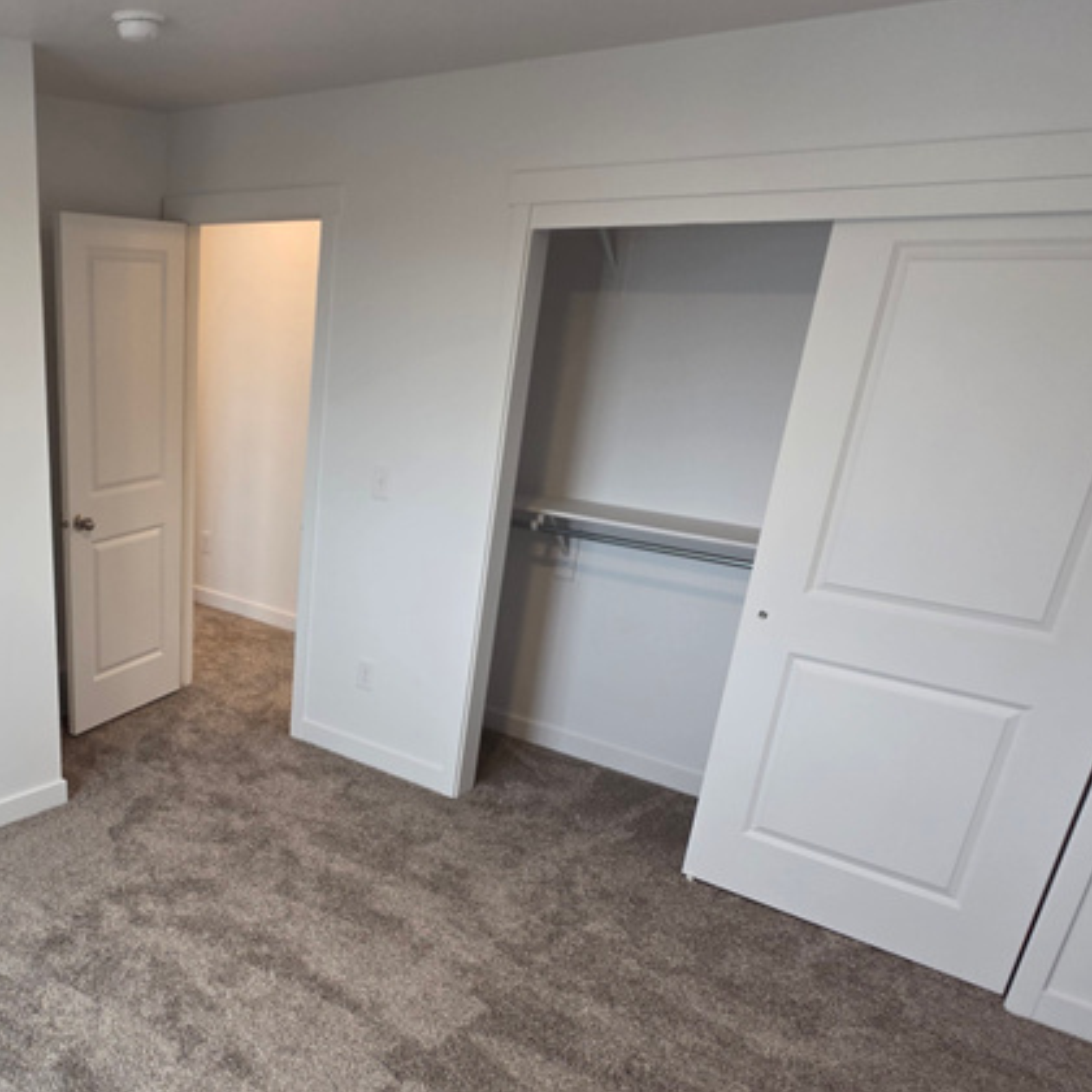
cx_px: 187
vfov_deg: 55.6
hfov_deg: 52.8
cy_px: 759
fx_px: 999
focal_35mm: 28
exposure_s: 1/120
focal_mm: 2.2
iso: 160
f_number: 1.9
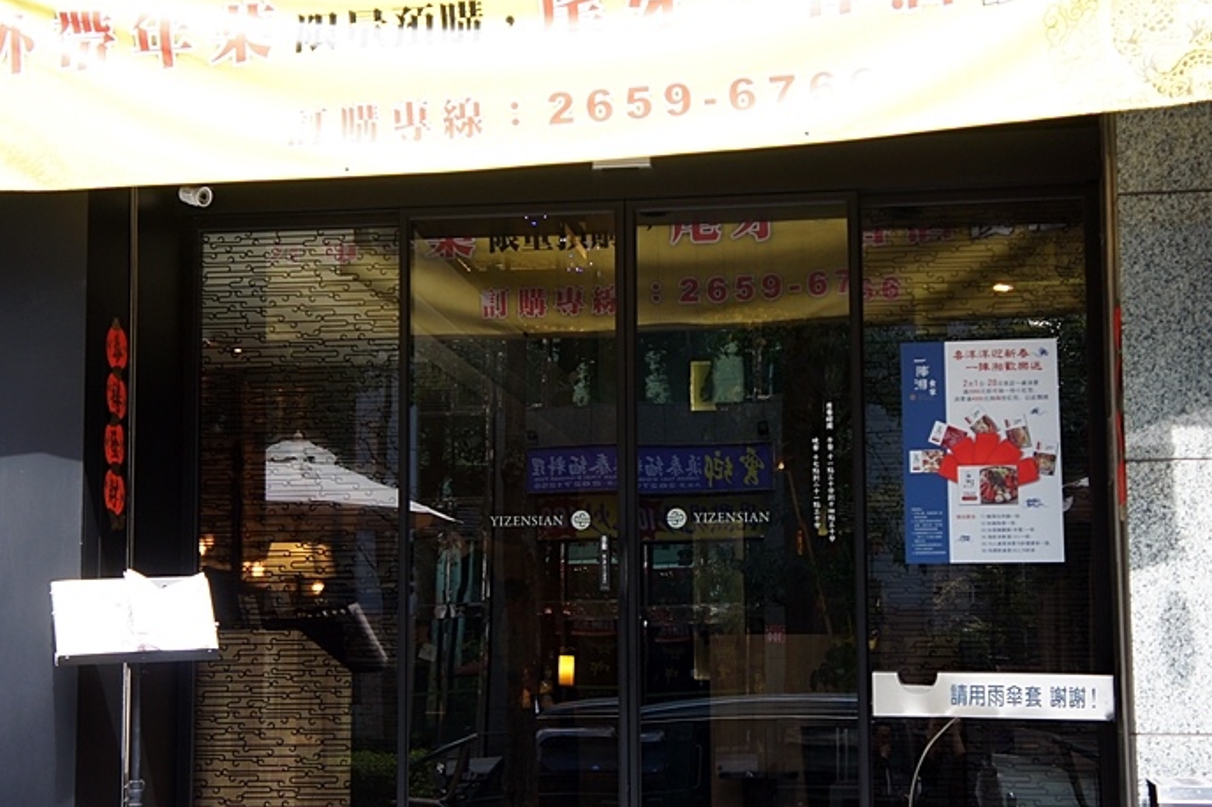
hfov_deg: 29.4
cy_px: 390
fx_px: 2310
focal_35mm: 69
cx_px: 585
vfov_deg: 19.8
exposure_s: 1/100
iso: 200
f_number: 4.5
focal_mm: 35
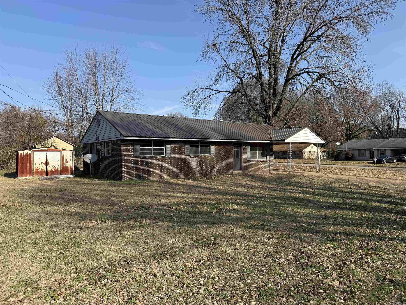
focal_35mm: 24
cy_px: 152
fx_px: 281
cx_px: 203
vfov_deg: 56.8
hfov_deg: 71.6
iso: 80
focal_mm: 6.76
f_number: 1.78
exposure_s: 1/3425
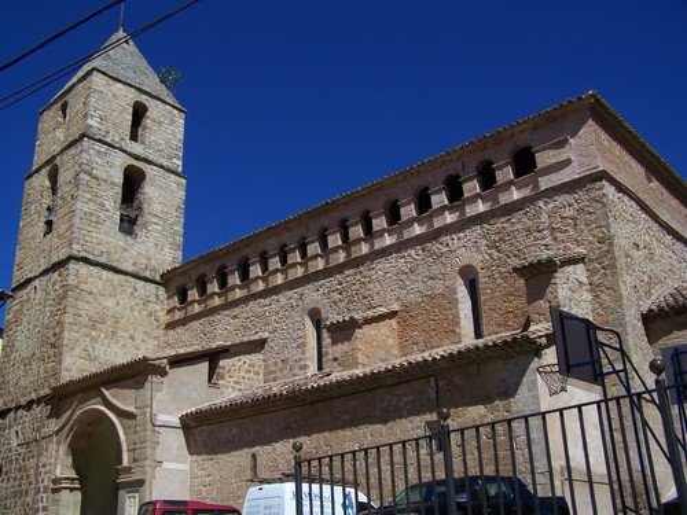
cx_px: 344
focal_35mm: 38
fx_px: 754
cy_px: 258
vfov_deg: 37.7
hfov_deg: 49.0
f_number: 4
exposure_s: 1/1000
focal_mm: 6.3
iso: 64
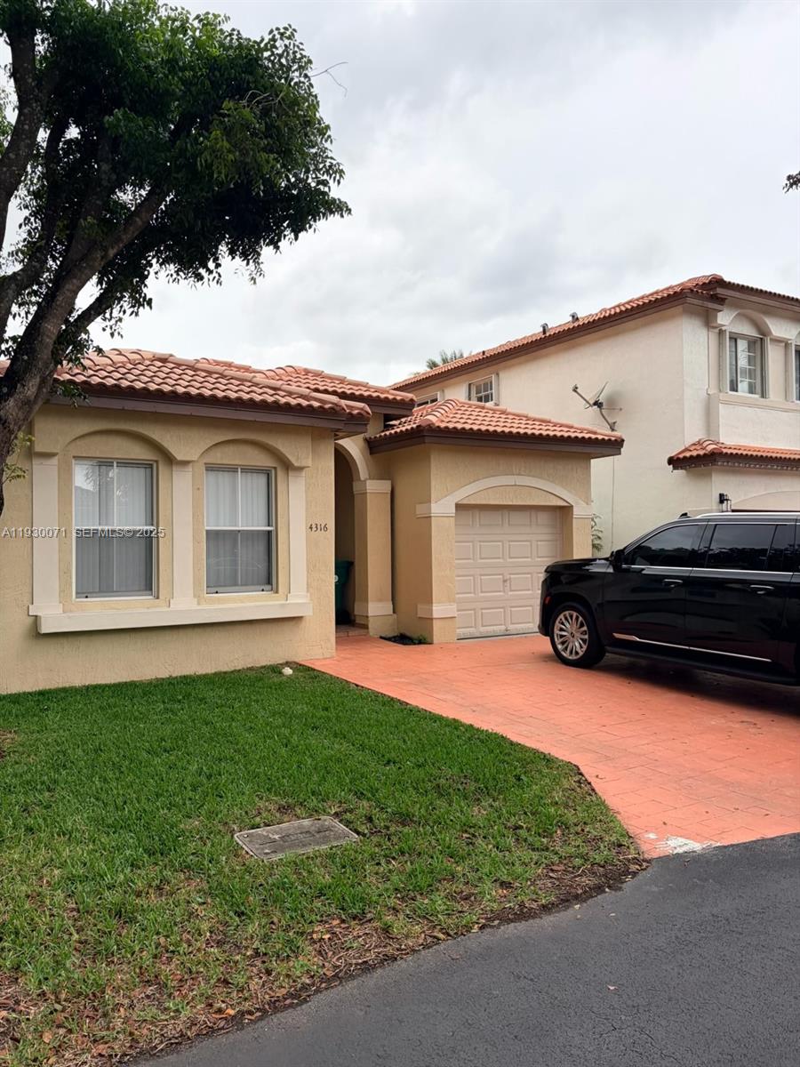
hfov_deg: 53.1
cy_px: 534
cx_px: 400
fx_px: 801
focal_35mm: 26
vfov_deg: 67.3
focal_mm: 5.96
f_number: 1.6
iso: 50
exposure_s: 1/873
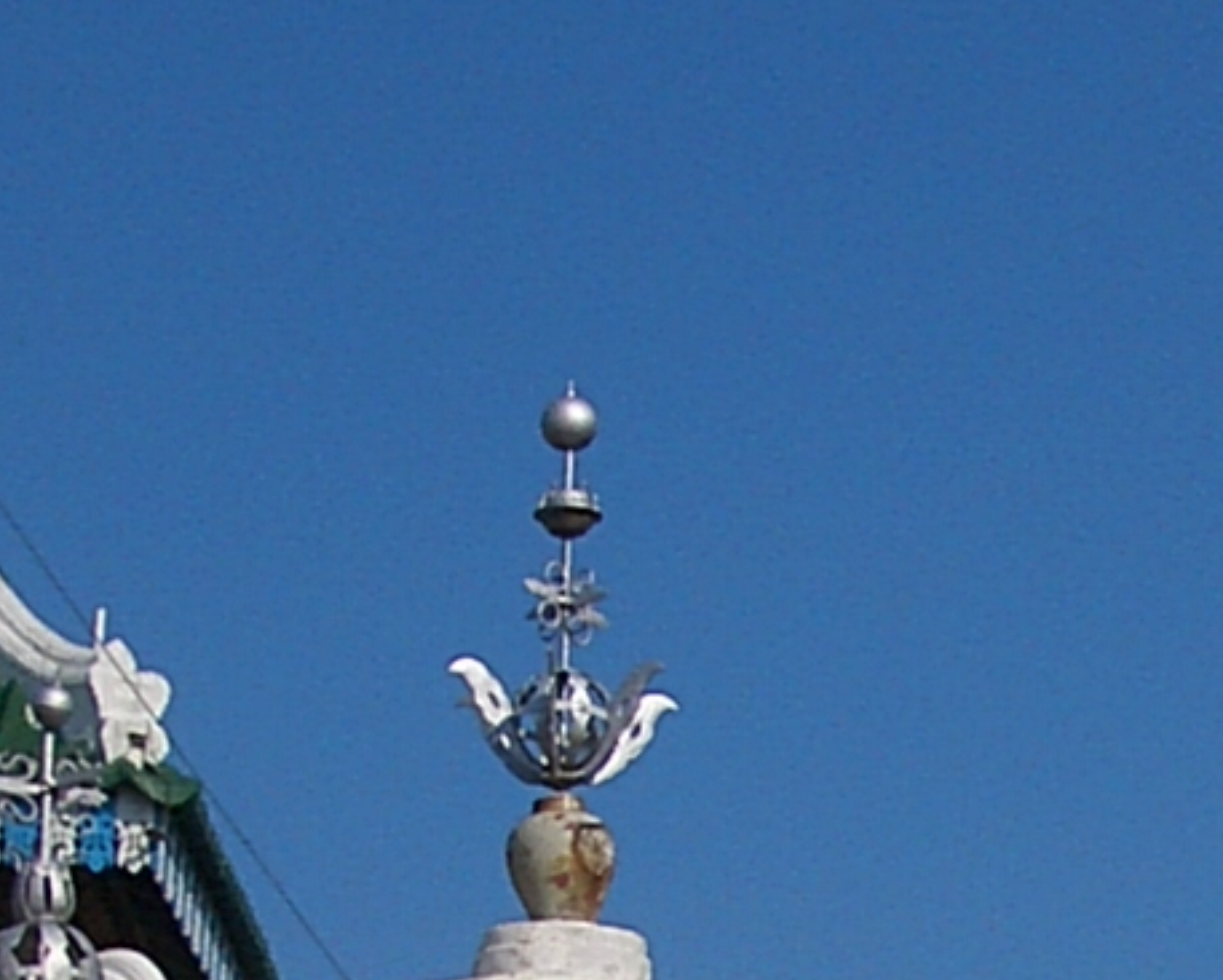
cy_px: 1419
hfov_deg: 12.5
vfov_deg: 9.8
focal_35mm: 153
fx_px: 5540
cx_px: 1022
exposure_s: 1/1000
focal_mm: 5.8
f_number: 4.3
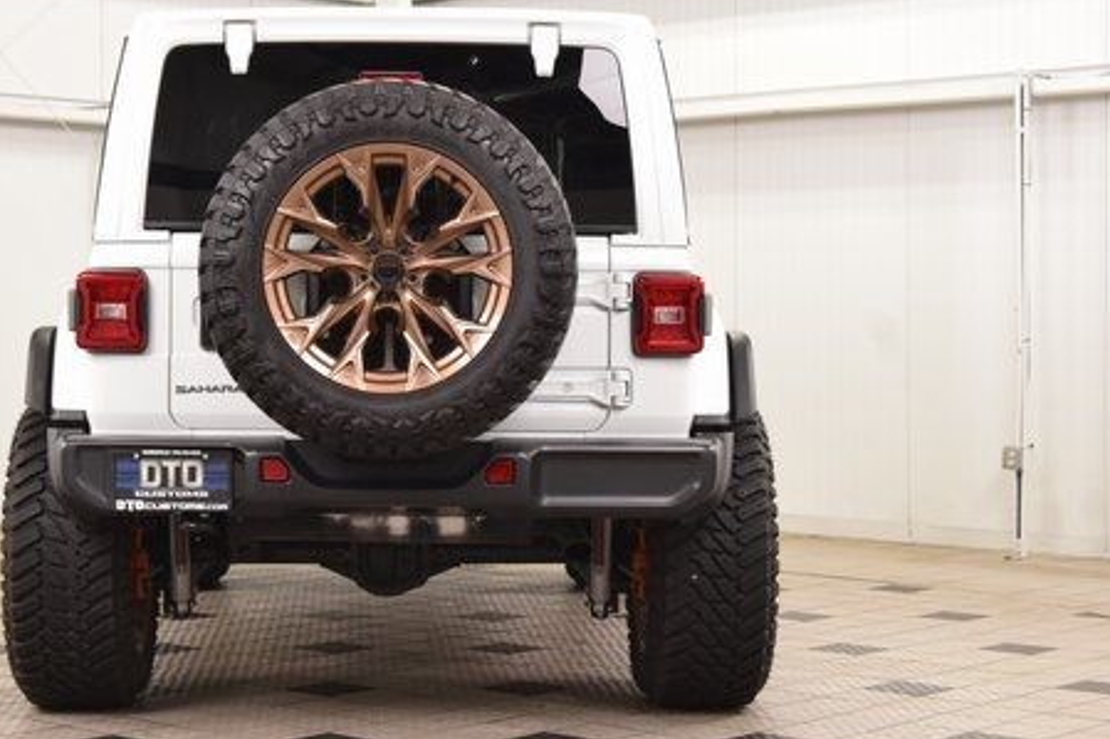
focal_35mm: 77
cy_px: 384
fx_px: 2373
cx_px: 388
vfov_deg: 17.7
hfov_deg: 26.2
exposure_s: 1/60
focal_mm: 36
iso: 1600
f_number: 7.1
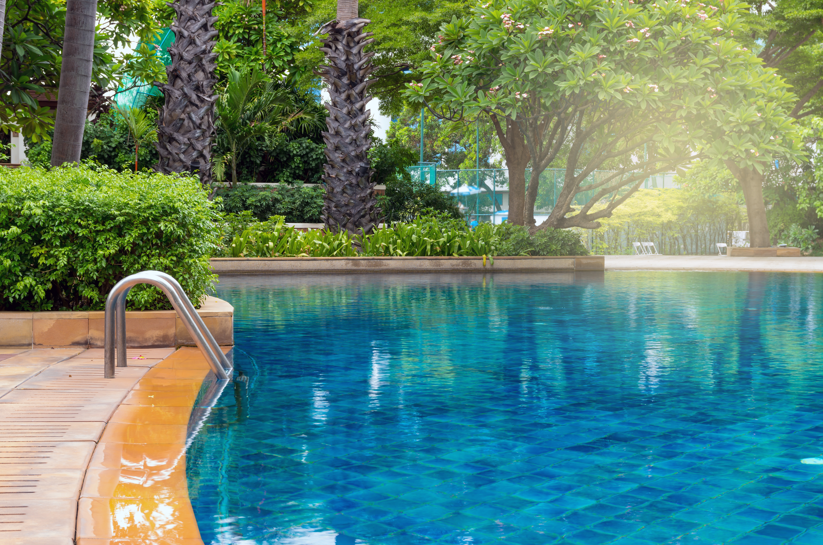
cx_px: 412
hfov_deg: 33.5
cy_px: 272
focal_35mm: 60
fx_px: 1369
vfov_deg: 22.5
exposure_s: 1/15
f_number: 8
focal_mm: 40
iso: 100
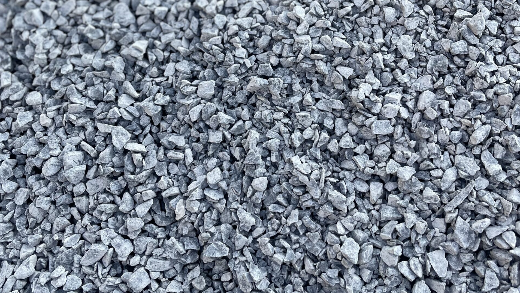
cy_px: 57
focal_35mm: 38
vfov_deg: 30.4
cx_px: 260
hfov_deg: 52.8
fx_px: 524
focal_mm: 4.2
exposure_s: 1/415
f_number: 1.6
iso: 50
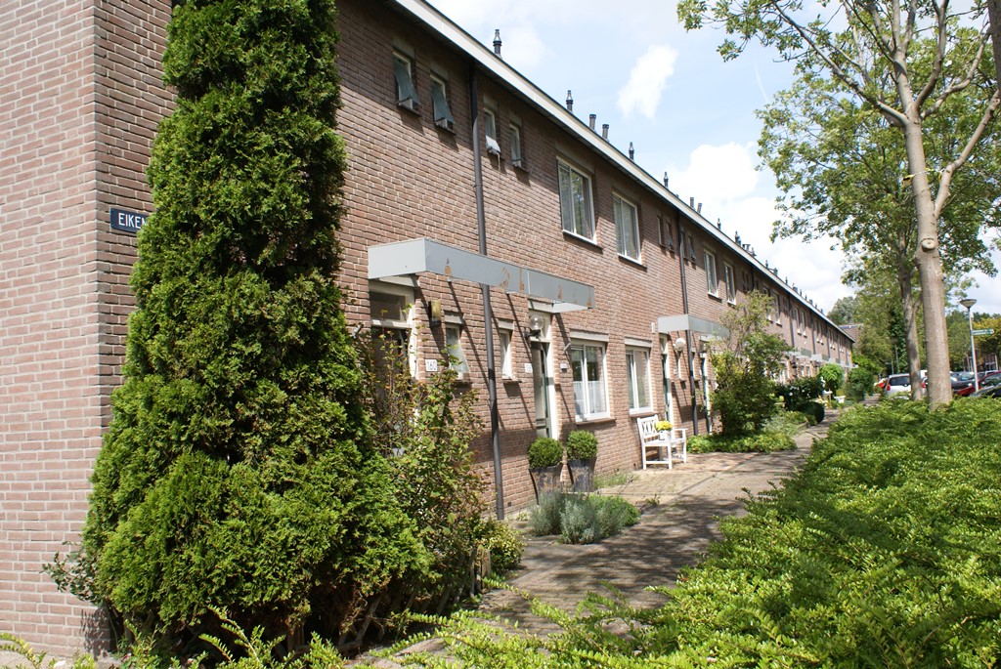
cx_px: 500
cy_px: 334
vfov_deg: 43.7
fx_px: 835
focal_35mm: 30
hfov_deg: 61.9
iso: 100
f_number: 10
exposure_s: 1/125
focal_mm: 20
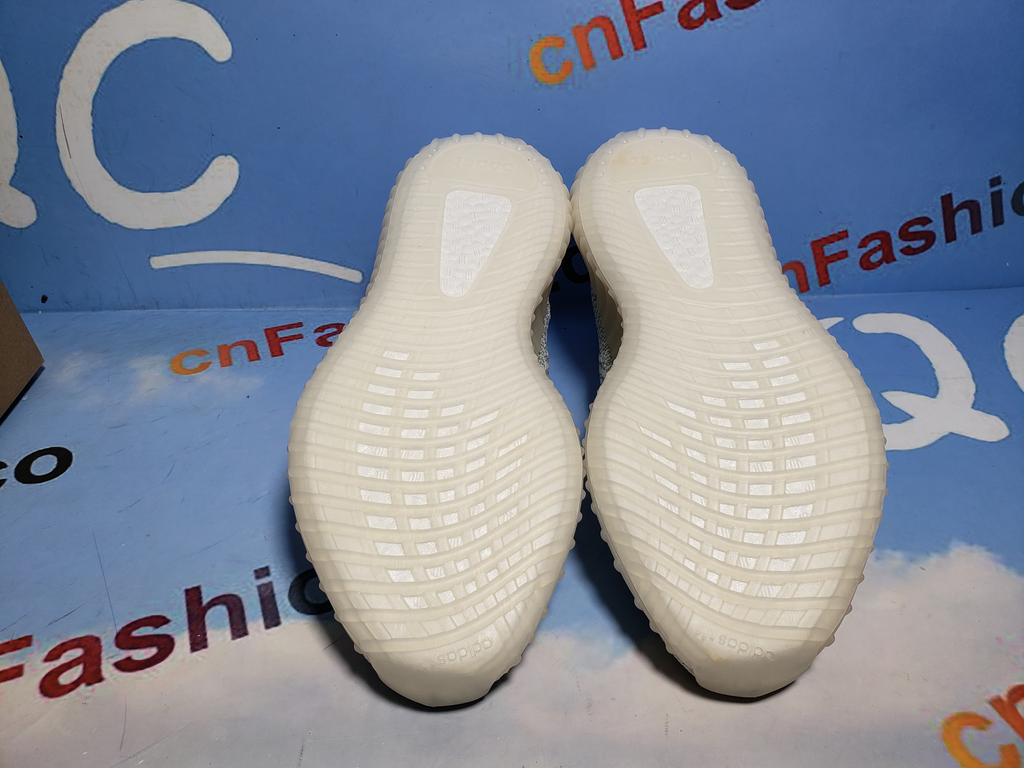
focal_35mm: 26
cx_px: 512
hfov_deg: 67.3
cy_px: 384
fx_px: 769
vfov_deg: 53.1
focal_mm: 4.3
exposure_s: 1/329
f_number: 2.4
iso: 50
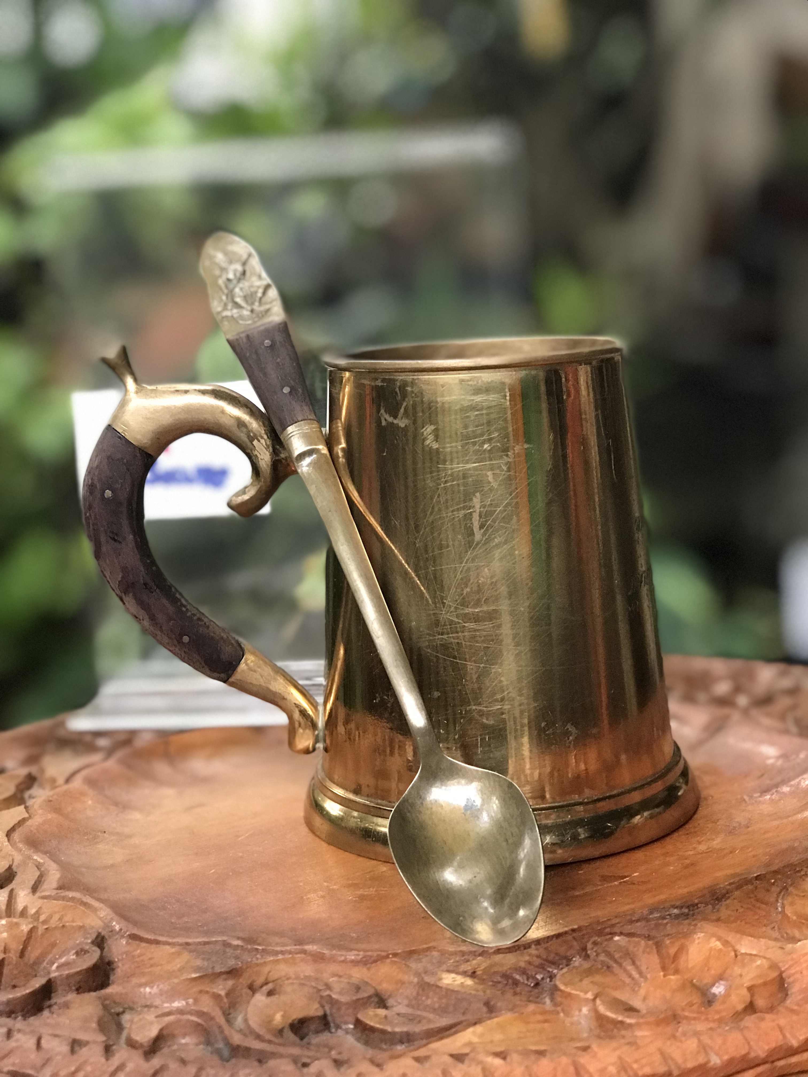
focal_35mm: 57
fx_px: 1774
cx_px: 404
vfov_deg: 33.8
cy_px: 538
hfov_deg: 25.7
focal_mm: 6.6
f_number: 2.8
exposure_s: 1/50
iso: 200
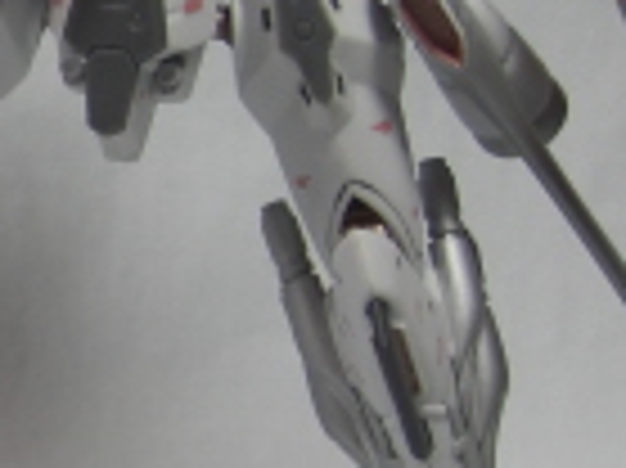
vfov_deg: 8.5
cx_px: -671
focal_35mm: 175
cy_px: 266
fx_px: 3162
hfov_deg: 10.3
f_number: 2.8
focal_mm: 7.9
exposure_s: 1/50
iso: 80
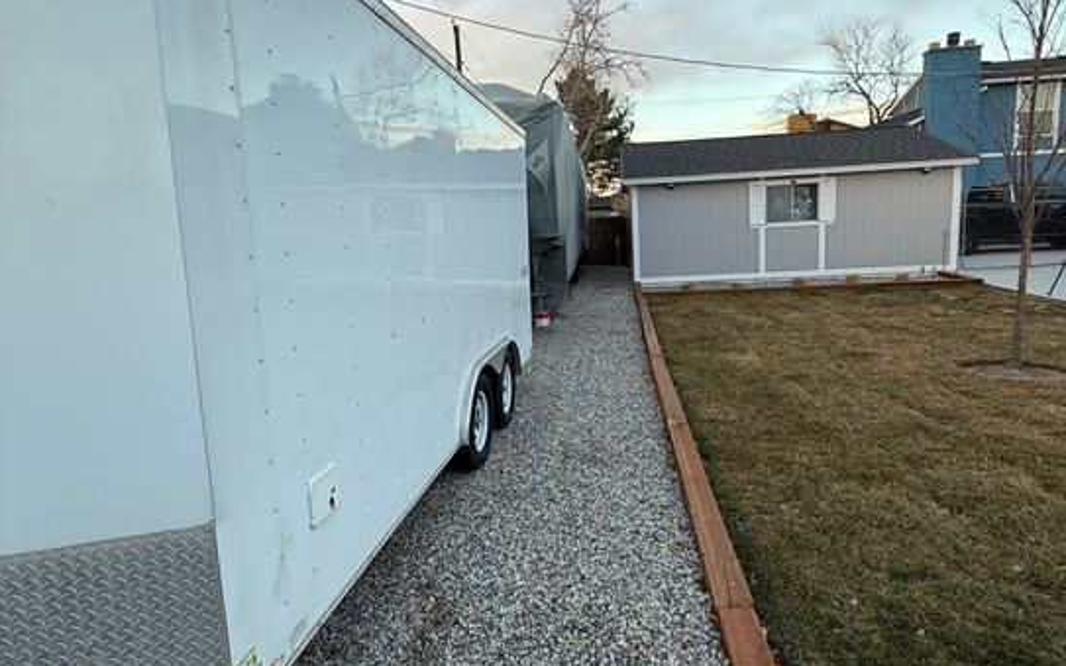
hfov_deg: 82.2
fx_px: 610
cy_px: 312
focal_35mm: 21
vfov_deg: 57.2
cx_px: 563
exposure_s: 1/99
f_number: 2.2
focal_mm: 2.22
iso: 50
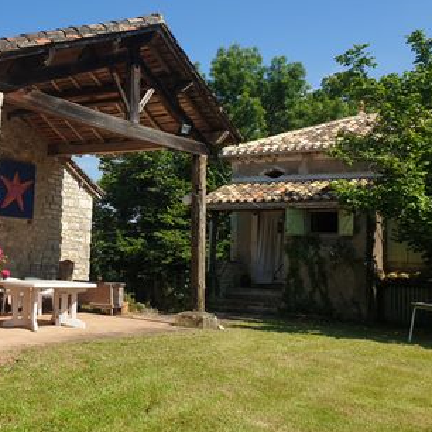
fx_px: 635
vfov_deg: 37.6
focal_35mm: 45
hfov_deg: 35.1
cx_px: 31
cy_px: 220
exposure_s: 1/1513
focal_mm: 4.3
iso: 50
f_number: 2.4
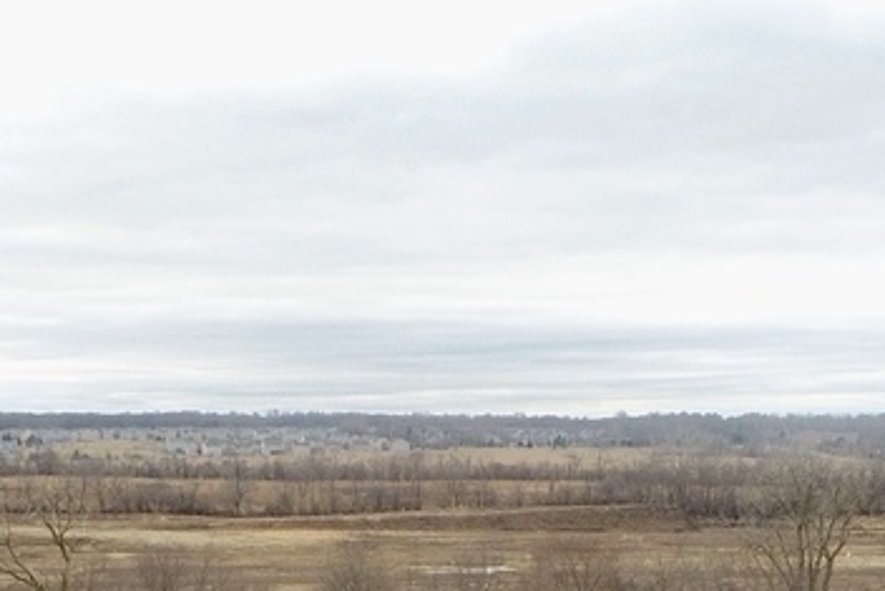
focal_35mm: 85
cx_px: 332
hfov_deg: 23.8
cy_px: 963
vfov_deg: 14.6
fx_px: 2090
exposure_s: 1/140
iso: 100
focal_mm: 3.61
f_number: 2.8
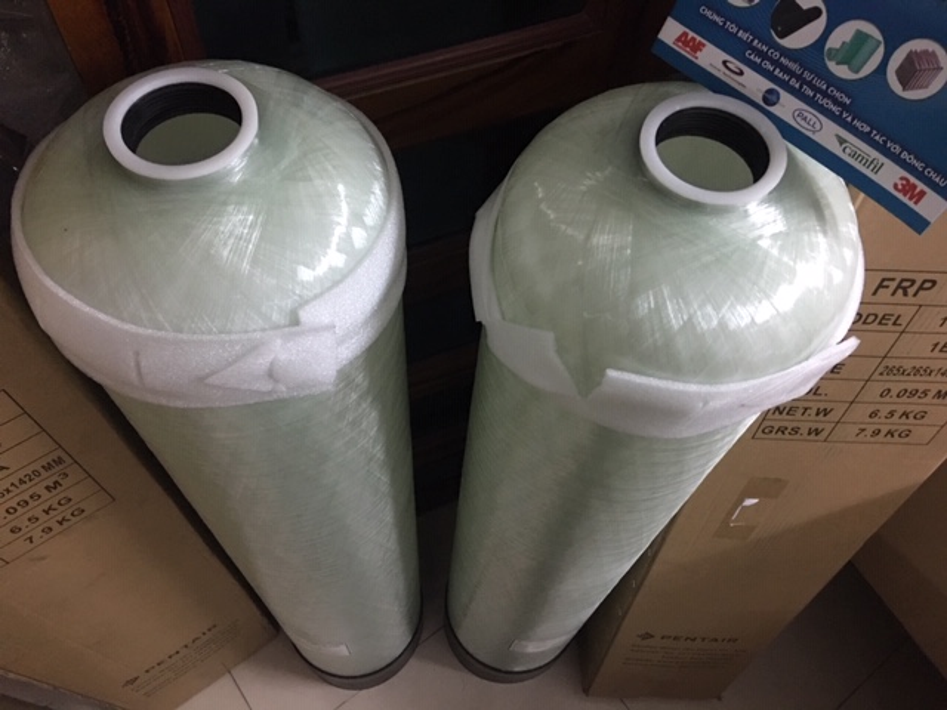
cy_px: 355
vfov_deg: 48.2
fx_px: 793
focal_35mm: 29
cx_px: 474
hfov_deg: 61.7
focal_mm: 4.15
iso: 160
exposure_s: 1/8
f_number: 2.2
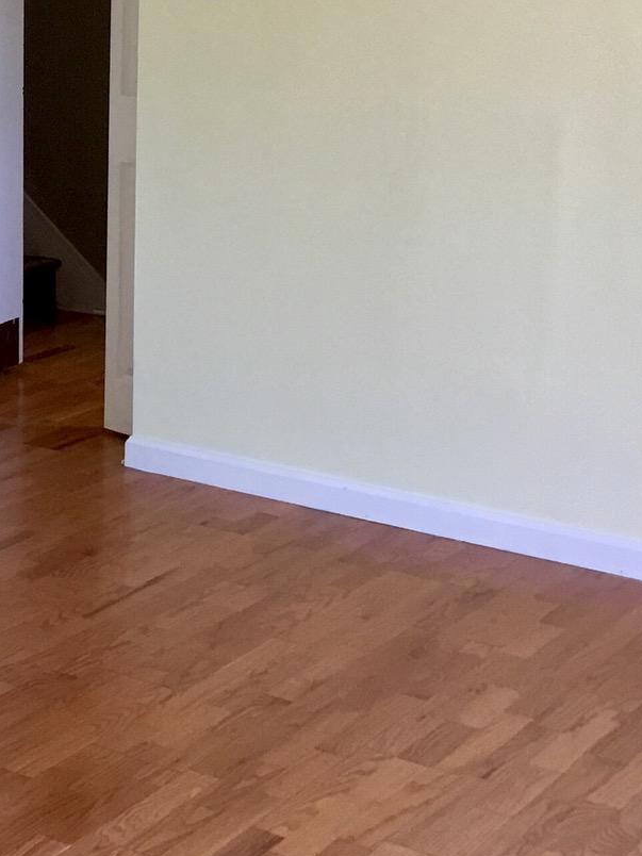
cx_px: -86
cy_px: 289
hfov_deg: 17.9
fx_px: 1954
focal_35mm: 79
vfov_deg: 24.6
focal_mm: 3.3
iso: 40
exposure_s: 1/30
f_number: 2.4
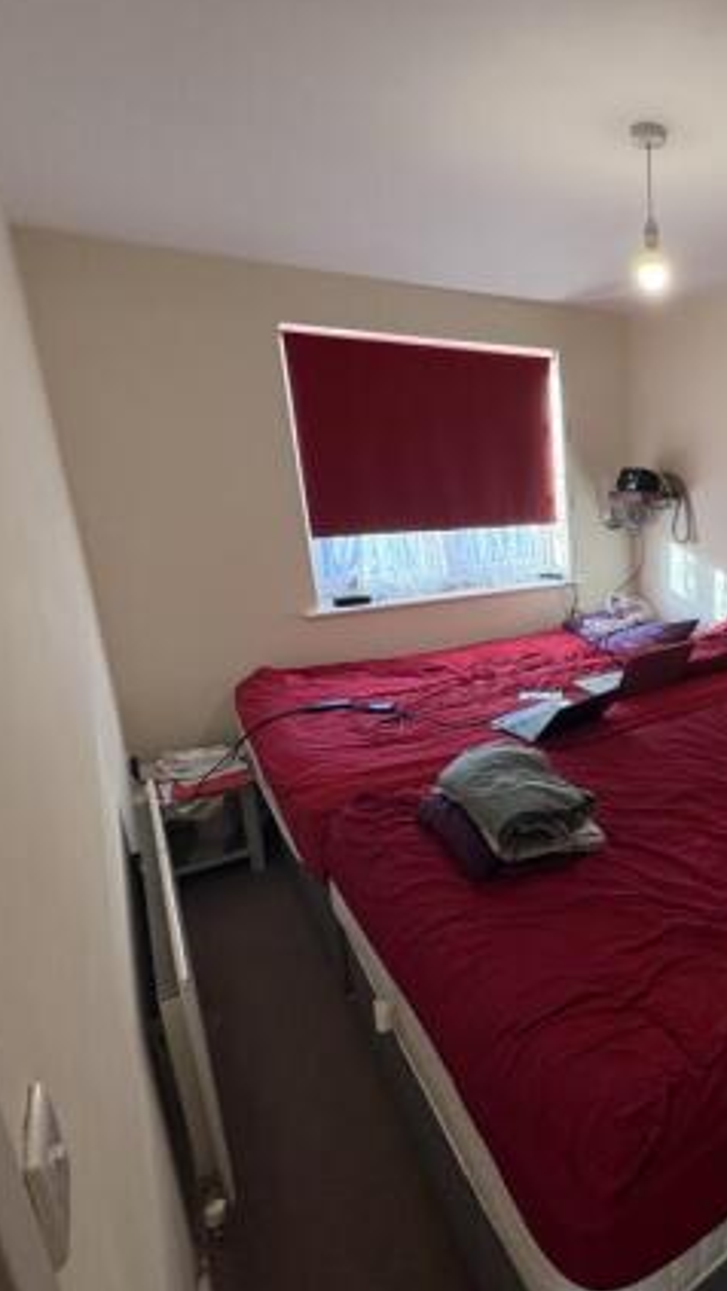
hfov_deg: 45.5
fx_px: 720
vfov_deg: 83.8
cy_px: 646
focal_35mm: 21
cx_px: 722
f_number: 2.2
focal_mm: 2.22
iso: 250
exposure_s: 1/100
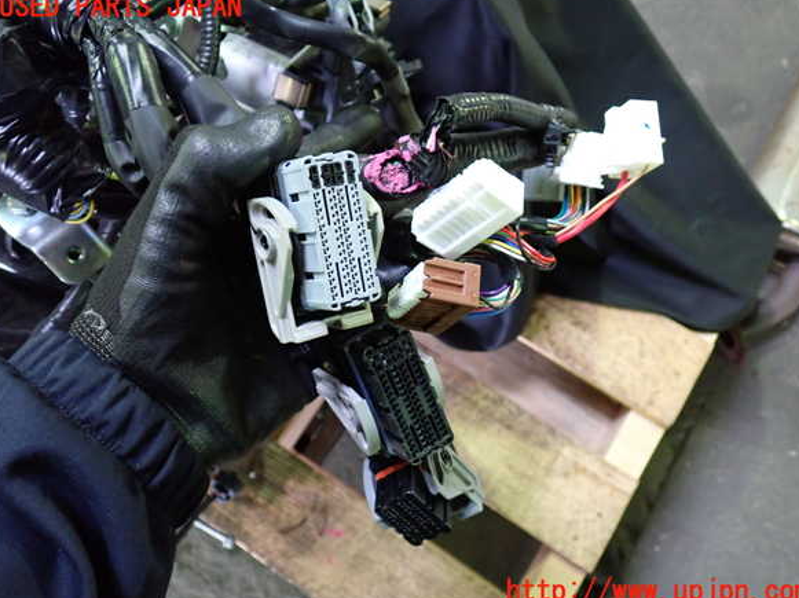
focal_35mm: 31
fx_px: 715
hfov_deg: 58.4
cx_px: 404
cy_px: 300
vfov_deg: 45.4
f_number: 2.3
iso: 800
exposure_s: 1/30
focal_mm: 5.4
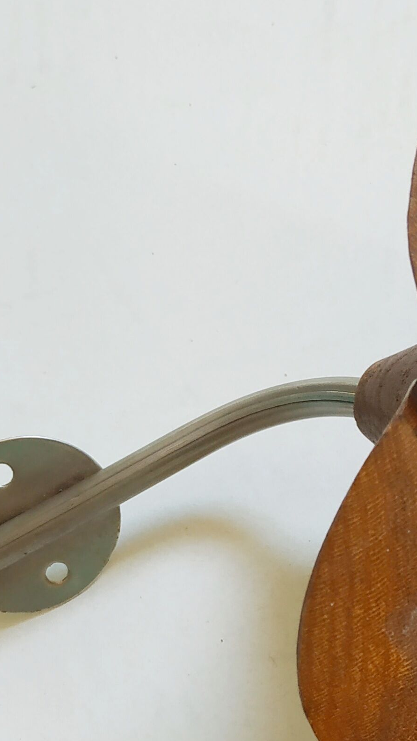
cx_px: 293
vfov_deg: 30.8
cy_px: 633
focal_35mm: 66
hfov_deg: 18.2
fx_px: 1298
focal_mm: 3.94
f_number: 1.9
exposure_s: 1/33
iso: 160
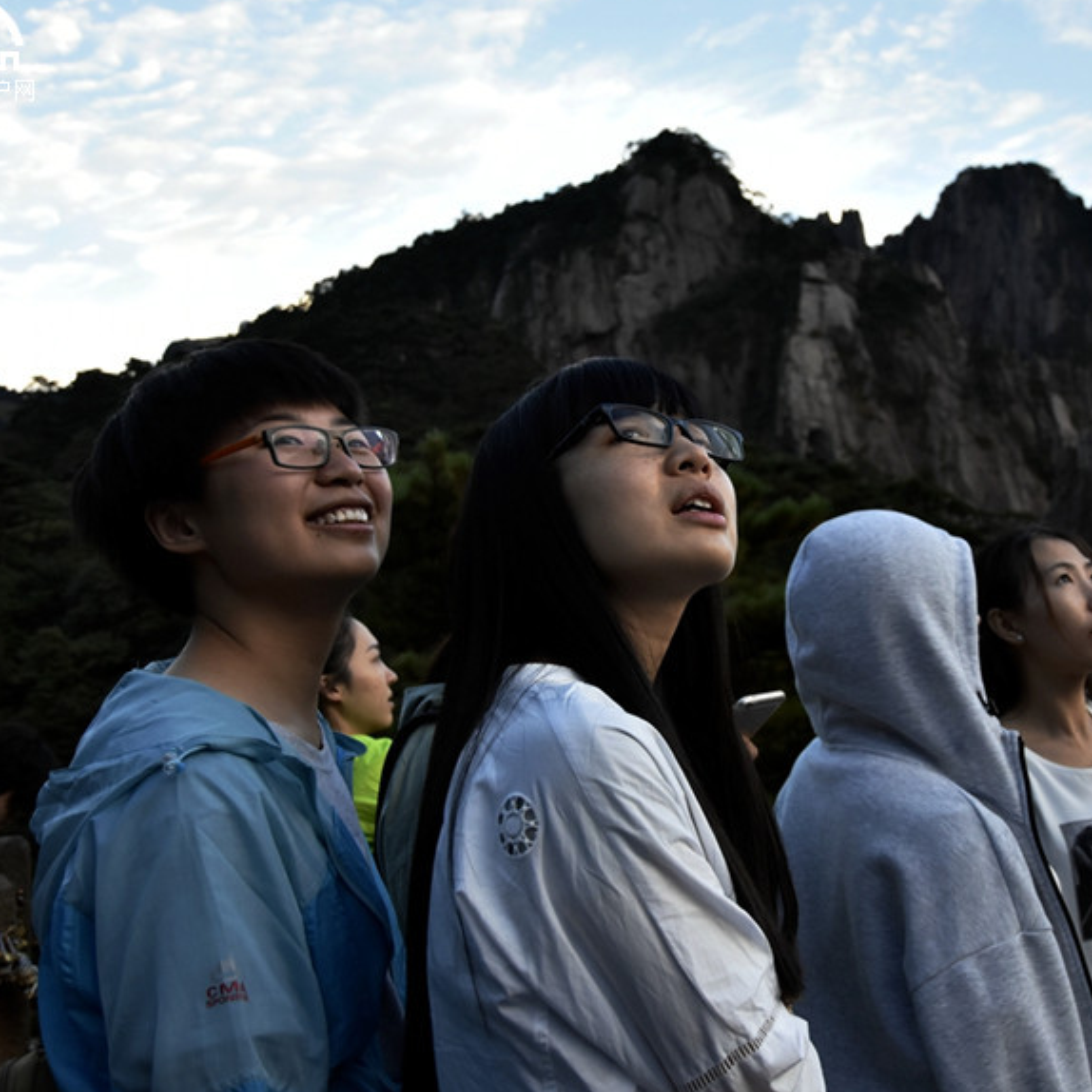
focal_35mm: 40
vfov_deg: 41.9
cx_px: 712
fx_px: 1428
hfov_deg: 41.4
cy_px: 542
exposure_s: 1/500
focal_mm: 20
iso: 1250
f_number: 3.8
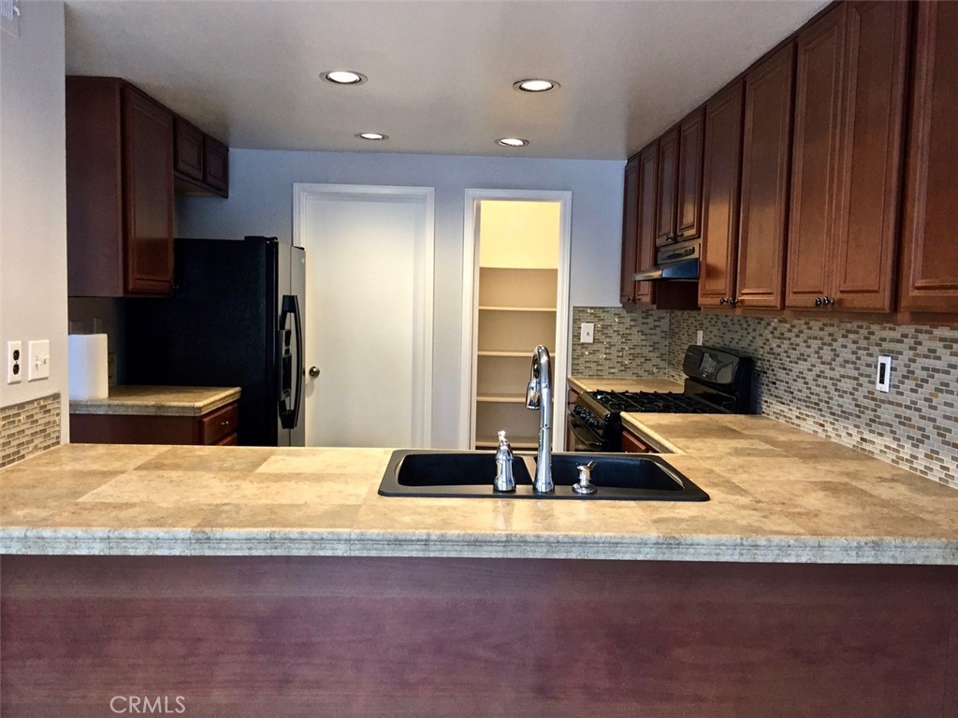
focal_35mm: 29
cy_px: 359
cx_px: 479
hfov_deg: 61.7
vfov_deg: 48.2
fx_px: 803
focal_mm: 4.15
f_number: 2.2
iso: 125
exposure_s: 1/30
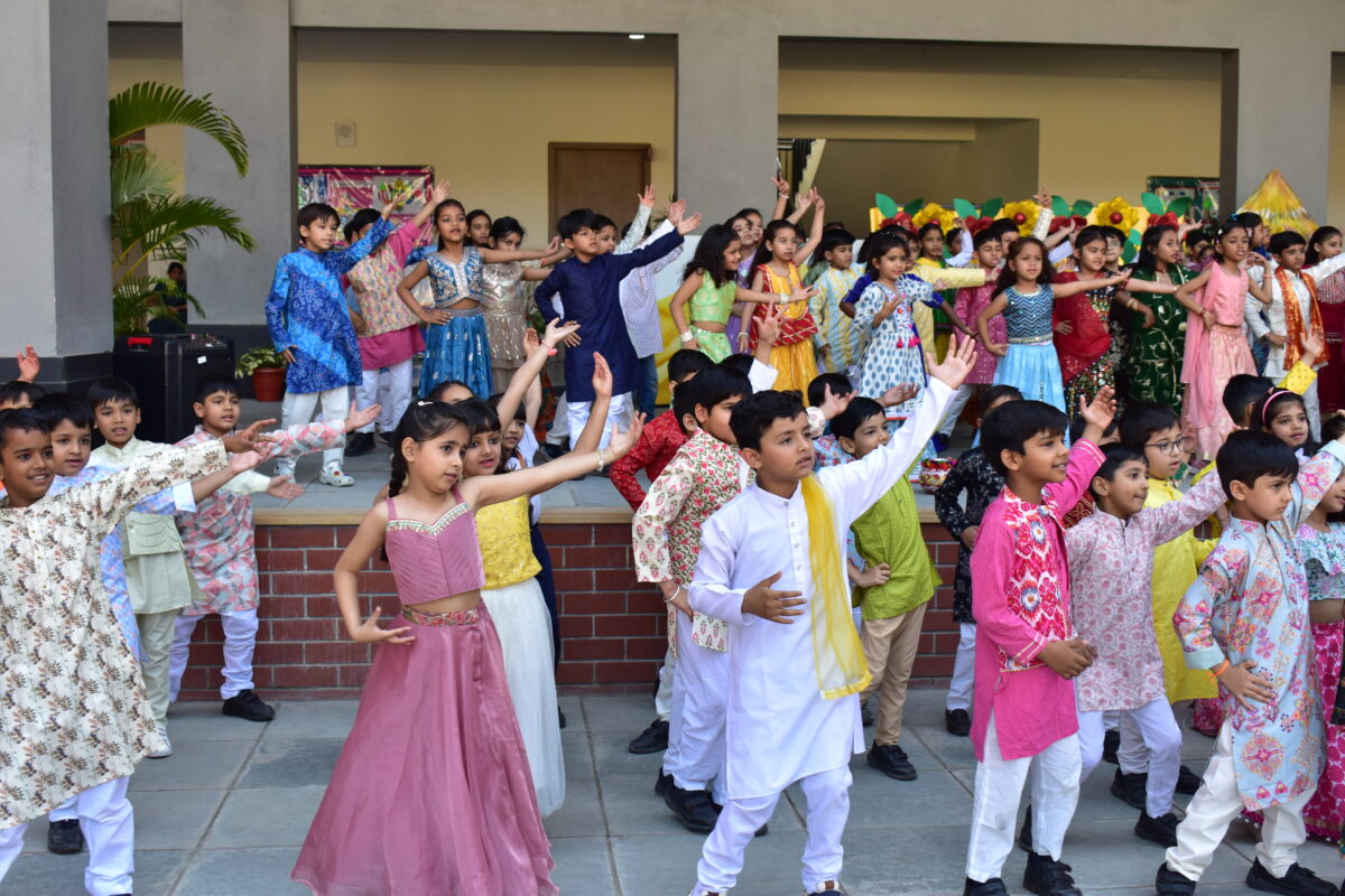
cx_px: 672
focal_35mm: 42
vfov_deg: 31.9
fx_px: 1569
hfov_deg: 46.4
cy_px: 448
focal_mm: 28
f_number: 5.6
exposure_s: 1/200
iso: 500
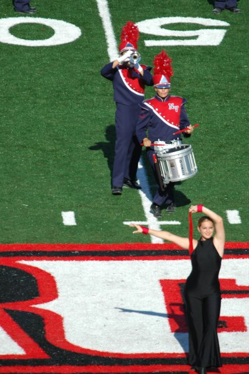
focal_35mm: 600
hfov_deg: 2.3
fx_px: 6235
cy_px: 187
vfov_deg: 3.4
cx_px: 124
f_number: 5.6
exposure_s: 1/1000
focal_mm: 400
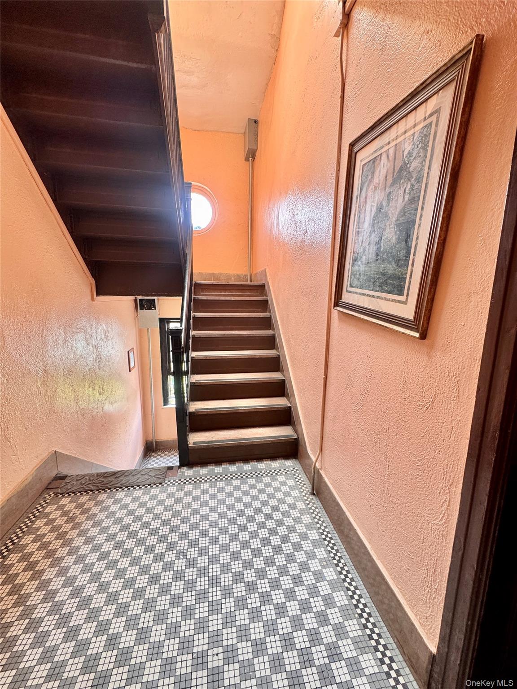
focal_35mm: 14
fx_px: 279
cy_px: 344
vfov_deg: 102.1
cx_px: 258
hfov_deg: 85.7
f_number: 2.2
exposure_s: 1/60
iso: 200
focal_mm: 2.22
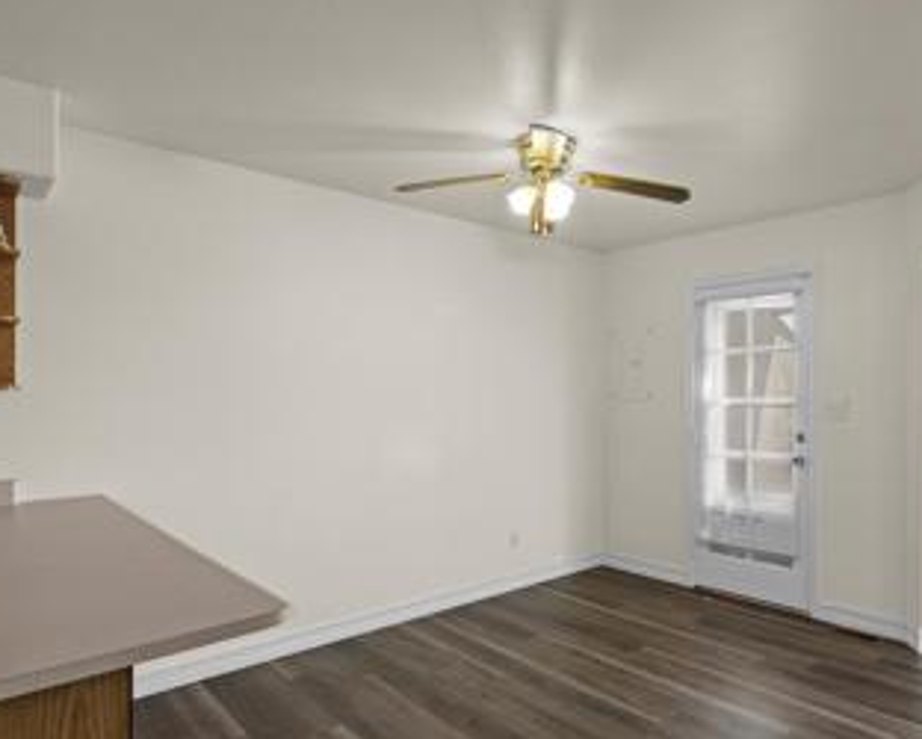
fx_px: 628
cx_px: 579
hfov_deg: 71.3
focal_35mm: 23
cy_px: 405
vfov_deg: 60.8
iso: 100
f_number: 10
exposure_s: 1/1.67
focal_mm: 17
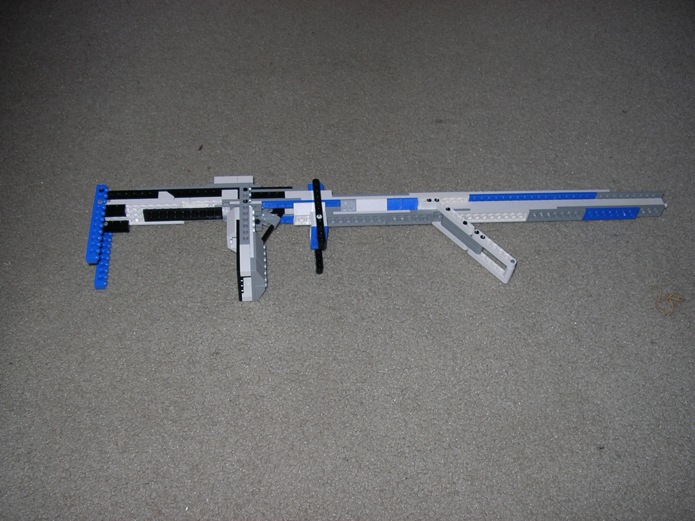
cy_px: 260
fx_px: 763
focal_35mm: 38
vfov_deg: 37.7
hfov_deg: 49.0
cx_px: 348
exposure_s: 1/60
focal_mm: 5.8
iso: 50
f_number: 2.9
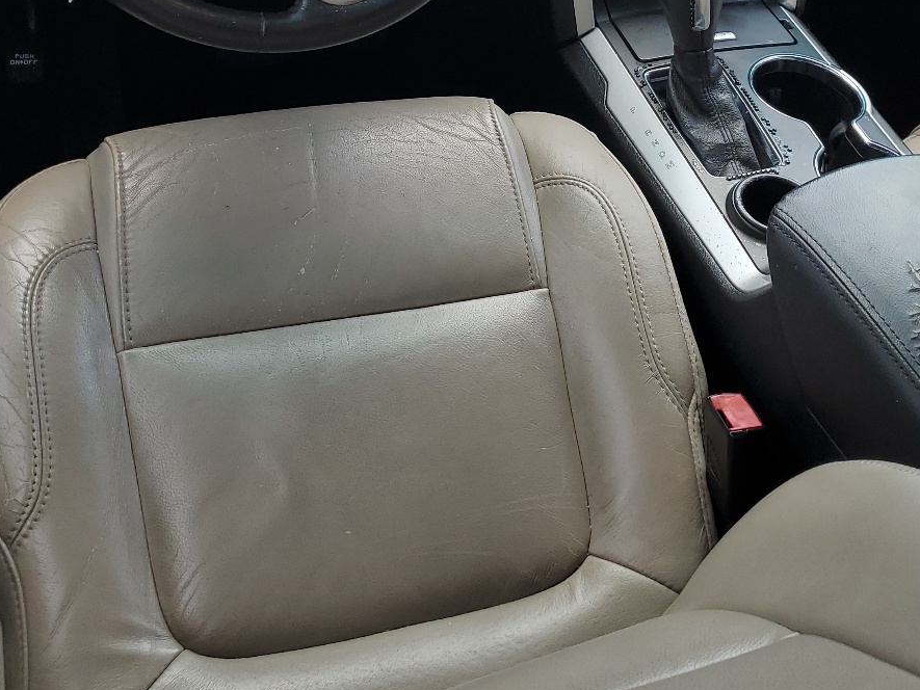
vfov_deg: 29.6
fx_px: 1249
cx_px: 489
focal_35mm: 47
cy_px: 72
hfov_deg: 40.4
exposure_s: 1/263
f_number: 1.5
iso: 50
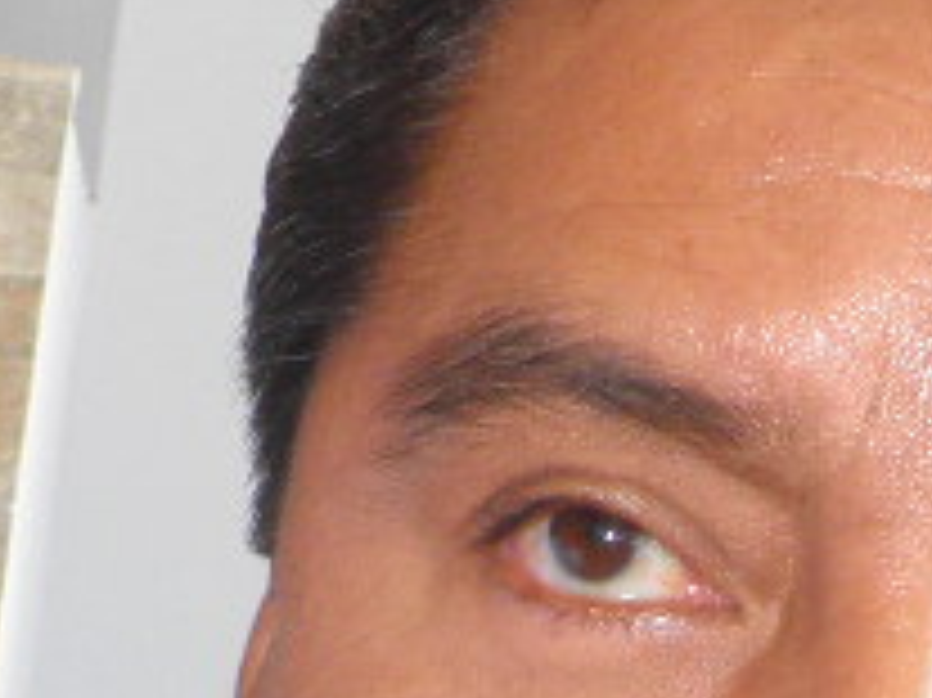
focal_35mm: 173
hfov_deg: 11.4
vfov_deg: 8.4
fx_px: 4655
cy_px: 1099
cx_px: 549
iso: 50
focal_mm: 4.9
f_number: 4.5
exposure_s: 1/40
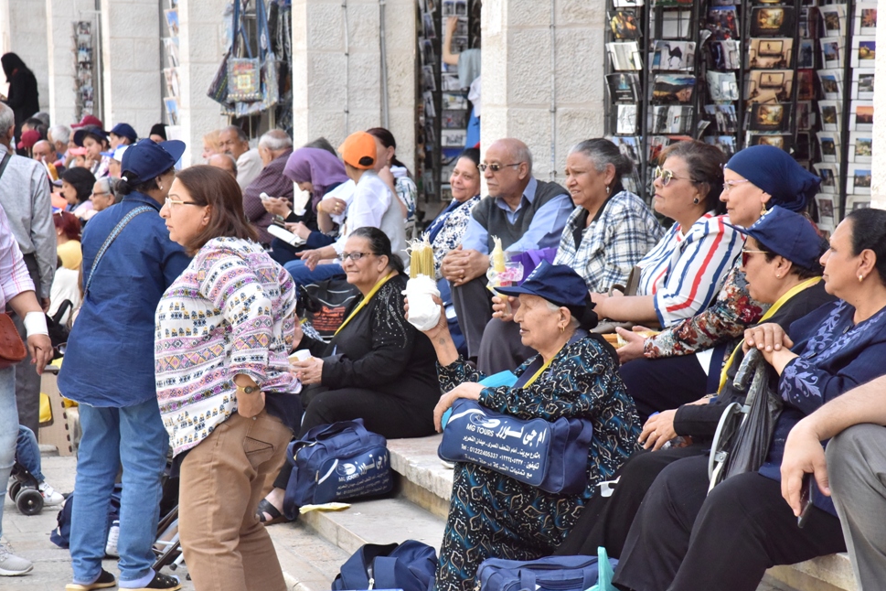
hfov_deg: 18.4
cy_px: 304
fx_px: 2732
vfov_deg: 12.3
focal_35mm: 111
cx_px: 419
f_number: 10
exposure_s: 1/1600
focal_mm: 105
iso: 5000
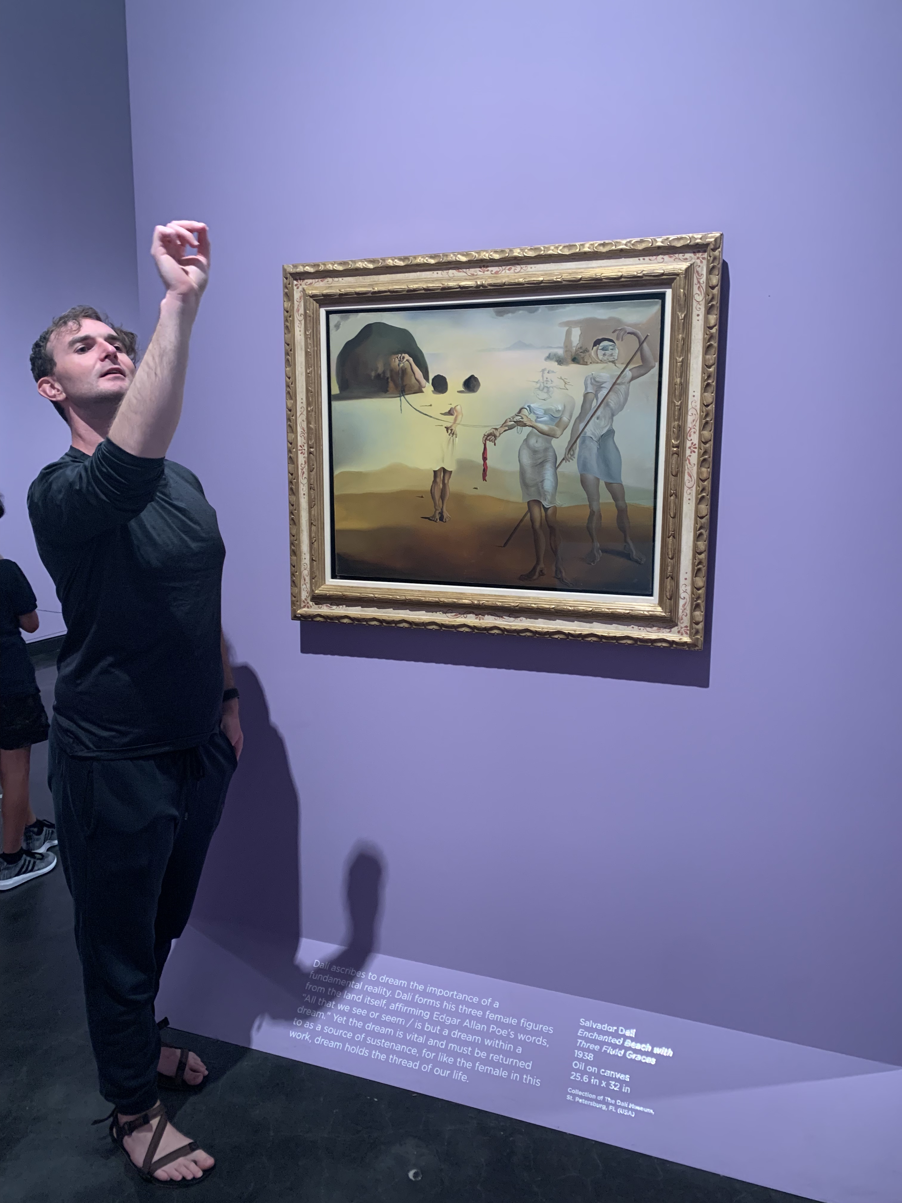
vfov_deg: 67.3
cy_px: 602
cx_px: 451
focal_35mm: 26
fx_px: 903
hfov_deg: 53.1
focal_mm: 4.25
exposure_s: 1/40
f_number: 1.8
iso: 250
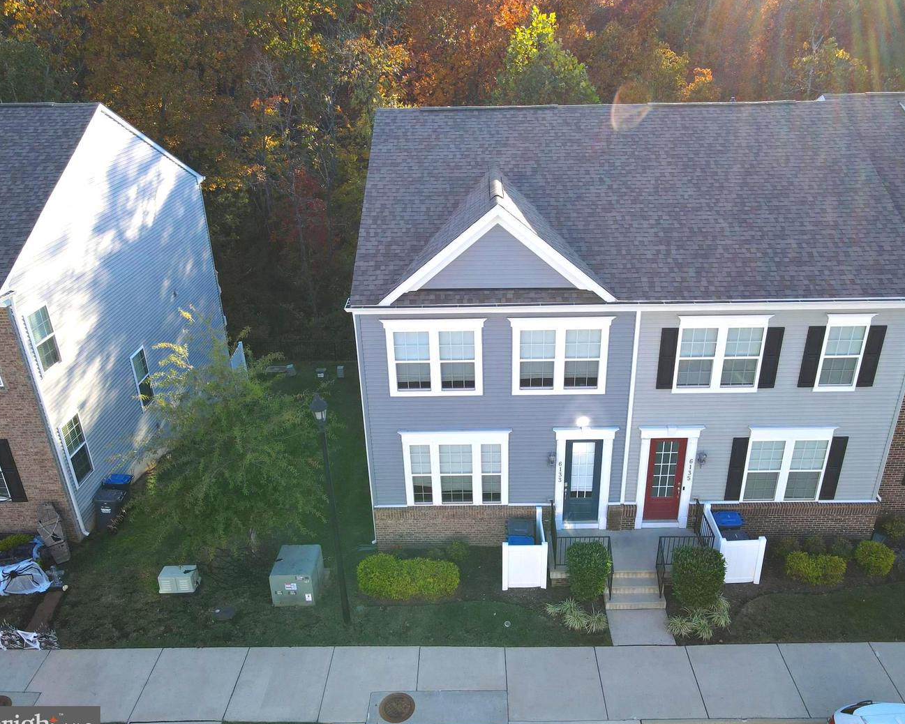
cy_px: 370
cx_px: 480
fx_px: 697
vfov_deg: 54.9
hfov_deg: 66.0
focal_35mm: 26
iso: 100
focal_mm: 4.5
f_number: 2.8
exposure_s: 1/160
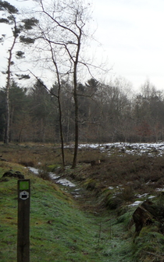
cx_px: 230
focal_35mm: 53
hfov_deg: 21.4
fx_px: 379
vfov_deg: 38.1
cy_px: 148
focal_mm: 4.6
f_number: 3.4
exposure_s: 1/350
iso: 80
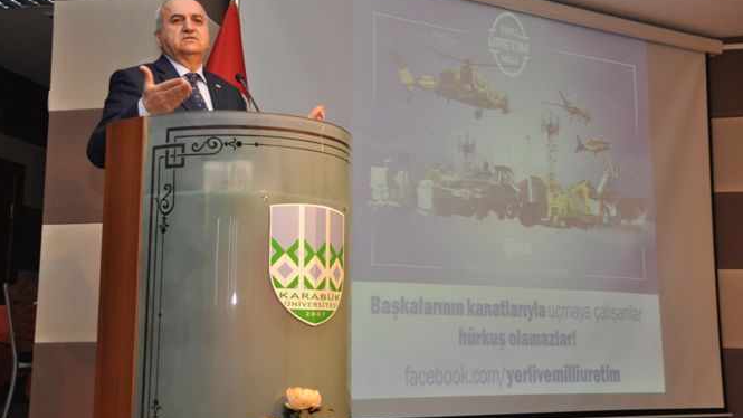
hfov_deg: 42.9
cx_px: 374
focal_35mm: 48
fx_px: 946
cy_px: 181
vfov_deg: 24.9
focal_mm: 30
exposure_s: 1/60
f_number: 4.2
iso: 800
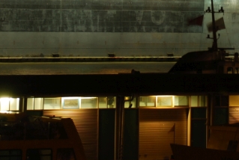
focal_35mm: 231
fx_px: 1536
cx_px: 126
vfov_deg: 5.9
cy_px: -86
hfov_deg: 8.9
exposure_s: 2
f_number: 4.8
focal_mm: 48
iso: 100
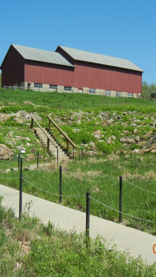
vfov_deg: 46.4
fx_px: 324
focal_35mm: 44
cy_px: 138
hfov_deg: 27.1
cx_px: 81
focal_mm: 5.4
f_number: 7
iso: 160
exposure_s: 1/420
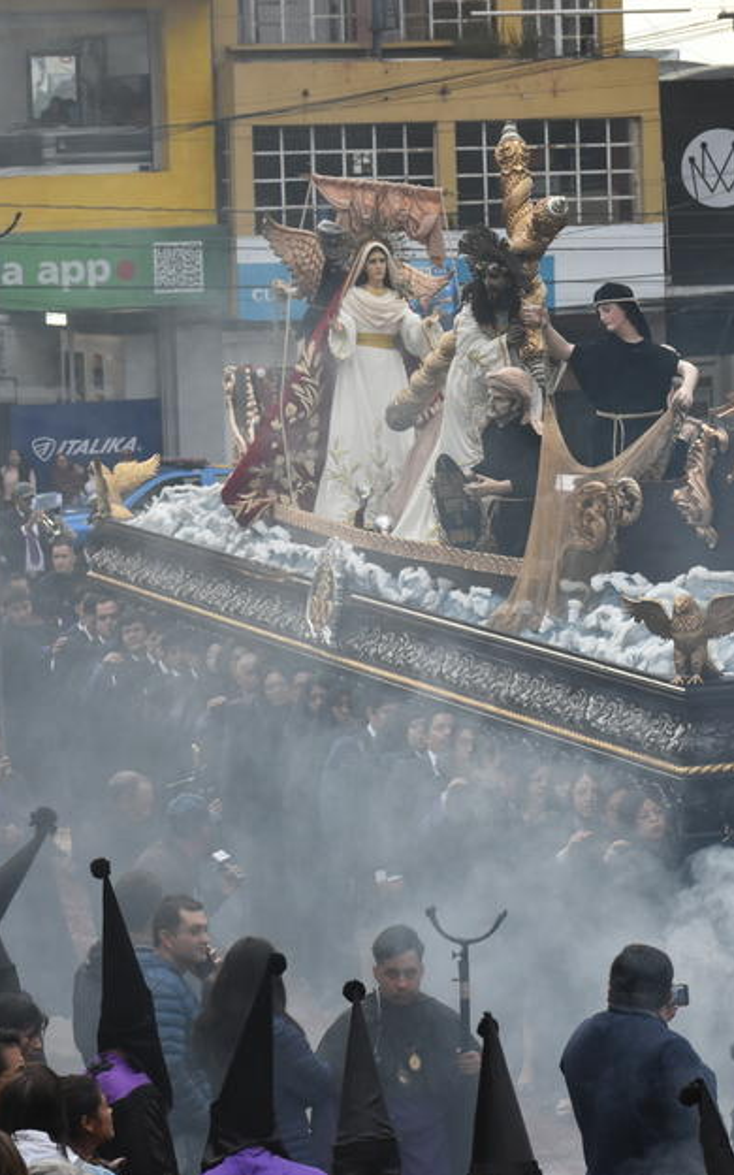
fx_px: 4129
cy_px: 588
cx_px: 625
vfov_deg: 16.2
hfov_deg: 10.1
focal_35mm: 129
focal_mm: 56
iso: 800
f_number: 7.1
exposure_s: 1/200
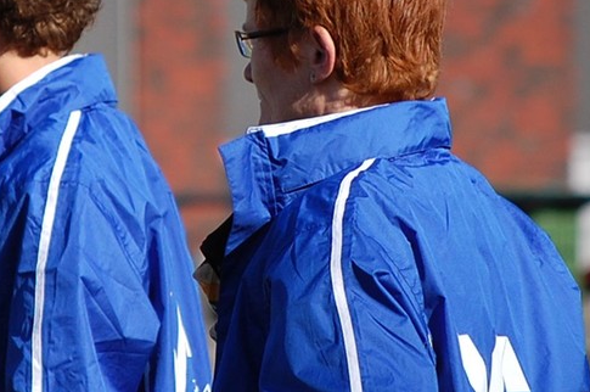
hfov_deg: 4.1
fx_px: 8298
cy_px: 203
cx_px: 203
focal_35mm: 507
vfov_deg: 2.7
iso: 220
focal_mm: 160
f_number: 5.3
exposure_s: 1/1000
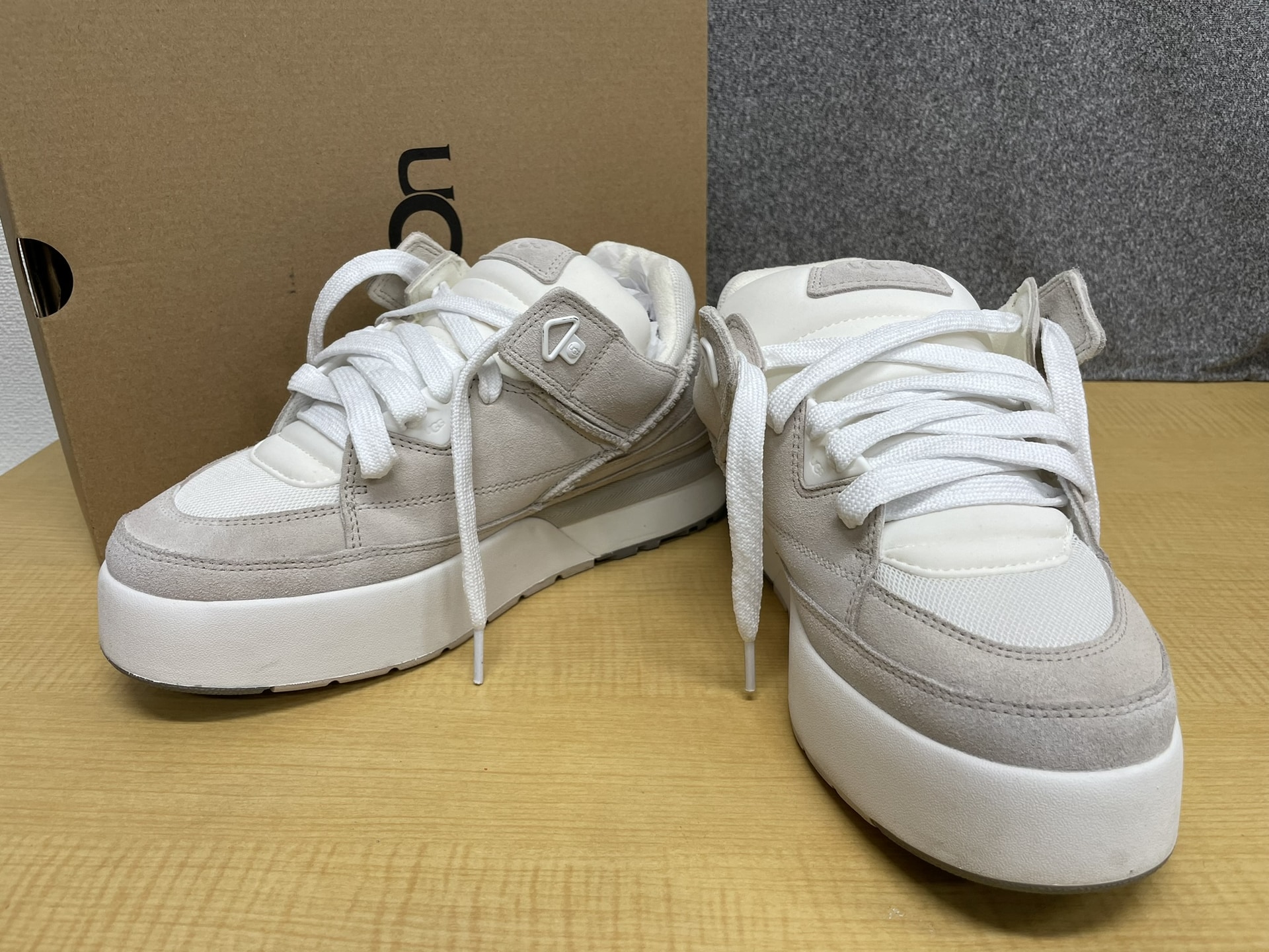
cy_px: 476
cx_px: 634
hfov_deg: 67.3
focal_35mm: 26
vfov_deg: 53.1
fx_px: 953
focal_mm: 4.2
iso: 80
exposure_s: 1/121
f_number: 1.6
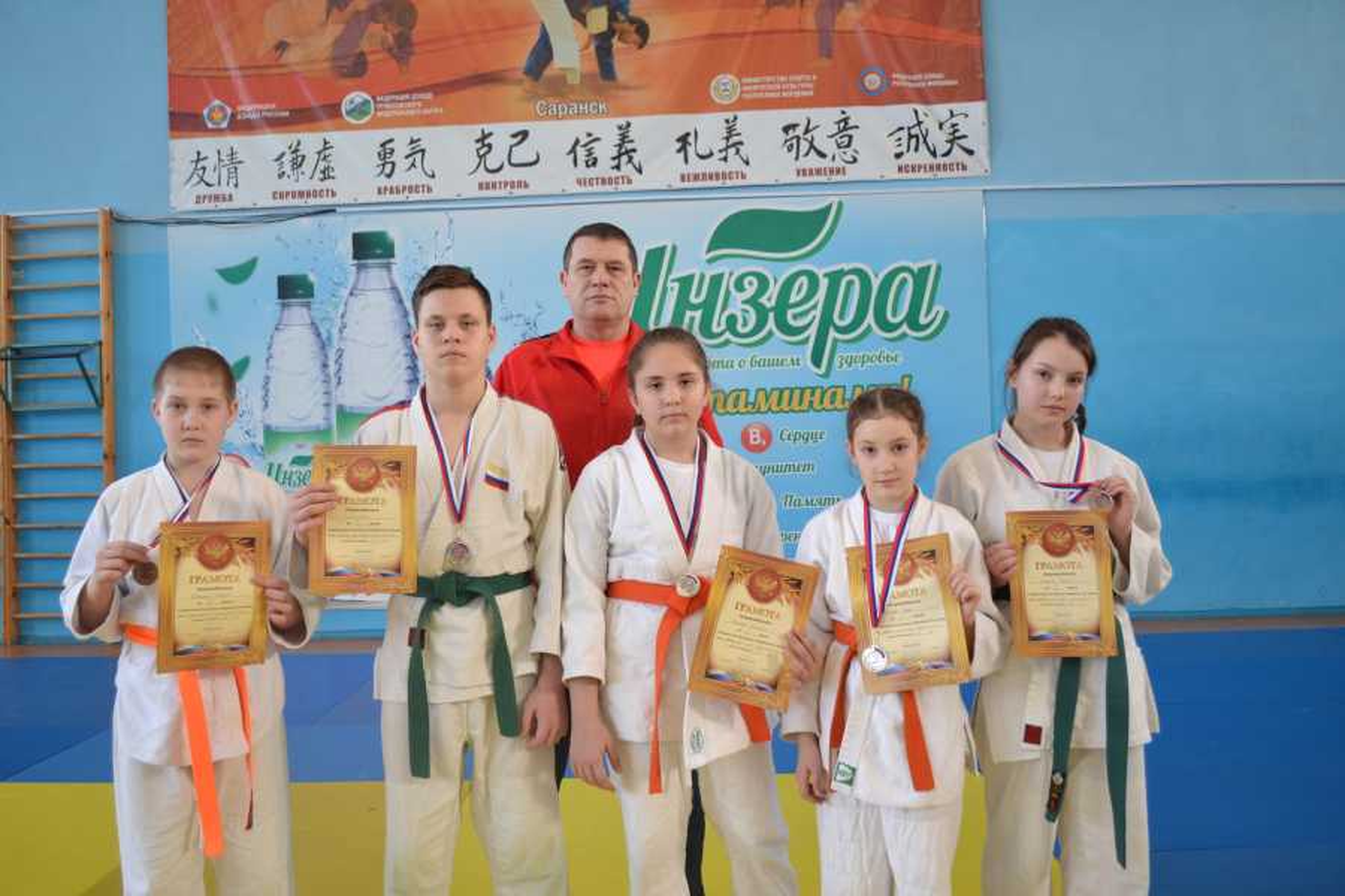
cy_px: 448
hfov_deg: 61.9
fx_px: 1121
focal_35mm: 30
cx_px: 672
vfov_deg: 43.6
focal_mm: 20
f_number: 3.8
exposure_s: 1/60
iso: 800
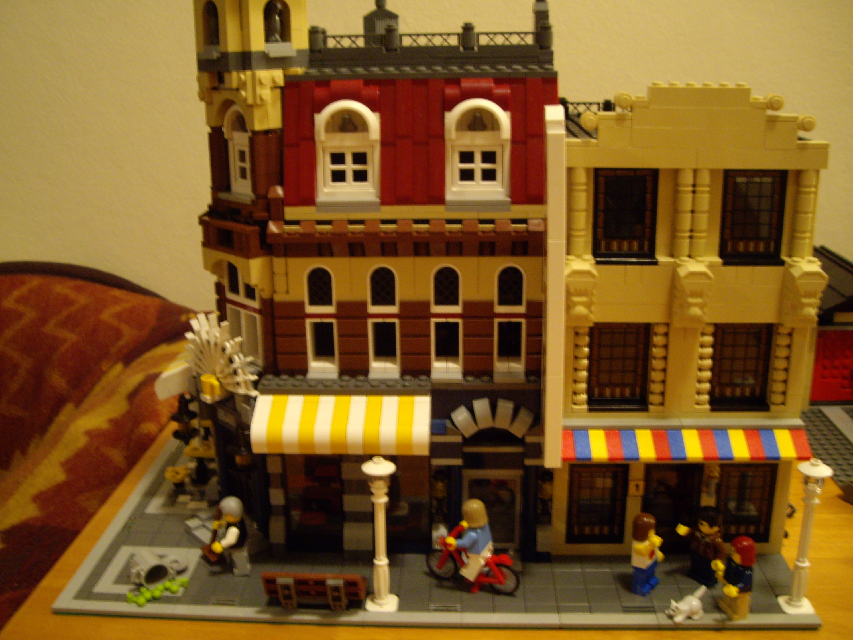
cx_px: 418
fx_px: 961
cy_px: 326
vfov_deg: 36.8
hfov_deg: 47.9
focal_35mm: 39
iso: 200
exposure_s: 1/8
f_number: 2.7
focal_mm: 6.2
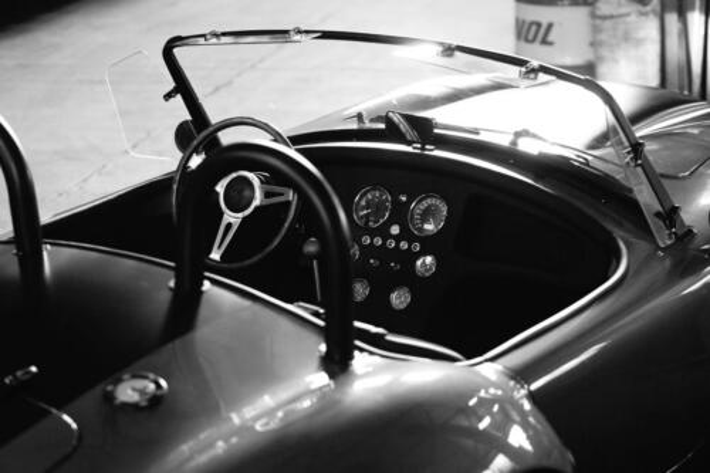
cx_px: 355
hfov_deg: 27.0
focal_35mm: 75
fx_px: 1479
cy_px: 236
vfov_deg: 18.2
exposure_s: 1/80
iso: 1000
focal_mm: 50
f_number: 1.8
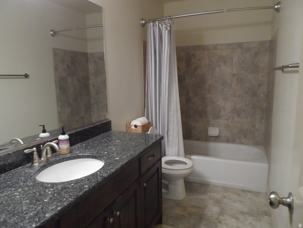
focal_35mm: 24
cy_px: 114
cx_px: 152
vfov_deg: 56.8
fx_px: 210
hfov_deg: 71.6
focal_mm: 4
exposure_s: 1/30
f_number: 3.2
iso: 480
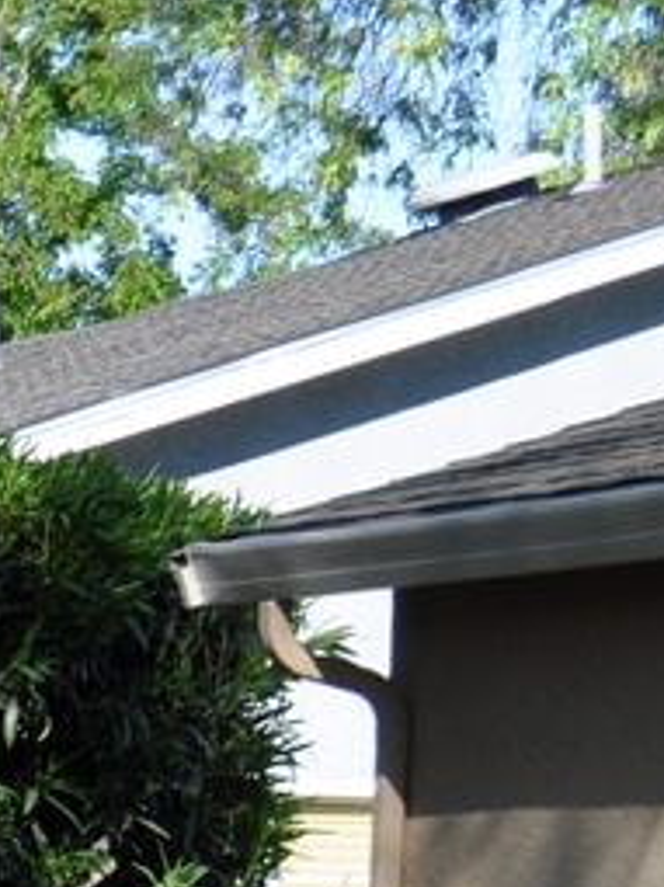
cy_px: 1506
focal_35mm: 272
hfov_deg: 4.9
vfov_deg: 7.1
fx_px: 6962
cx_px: -1926
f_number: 7.1
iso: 200
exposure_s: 1/200
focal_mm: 32
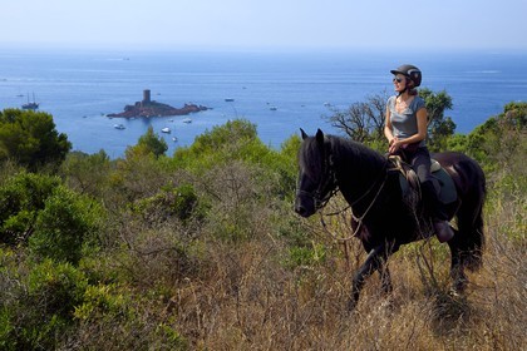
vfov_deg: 28.1
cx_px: 264
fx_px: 703
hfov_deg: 41.1
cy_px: 176
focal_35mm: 48
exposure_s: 1/500
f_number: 11
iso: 400
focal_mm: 48
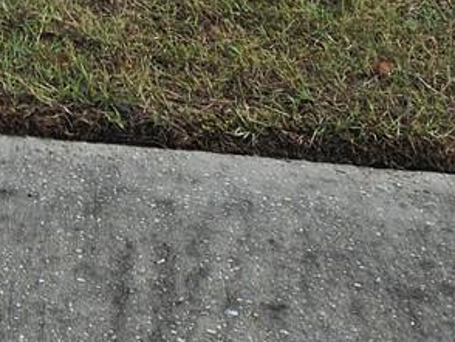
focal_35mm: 125
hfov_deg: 14.5
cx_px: -271
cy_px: -487
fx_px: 1644
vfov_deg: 10.3
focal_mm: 5.4
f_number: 1.8
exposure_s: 1/1910
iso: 25
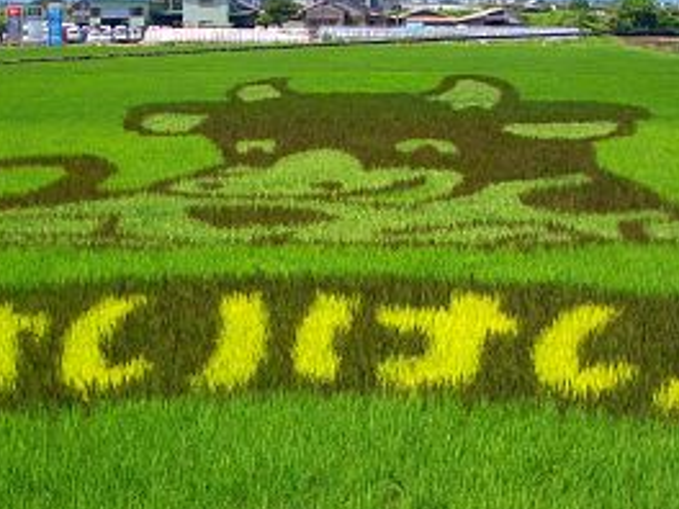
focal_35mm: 53
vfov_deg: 27.4
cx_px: 309
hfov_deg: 36.1
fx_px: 1040
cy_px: 195
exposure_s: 1/800
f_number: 2.6
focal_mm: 5.8
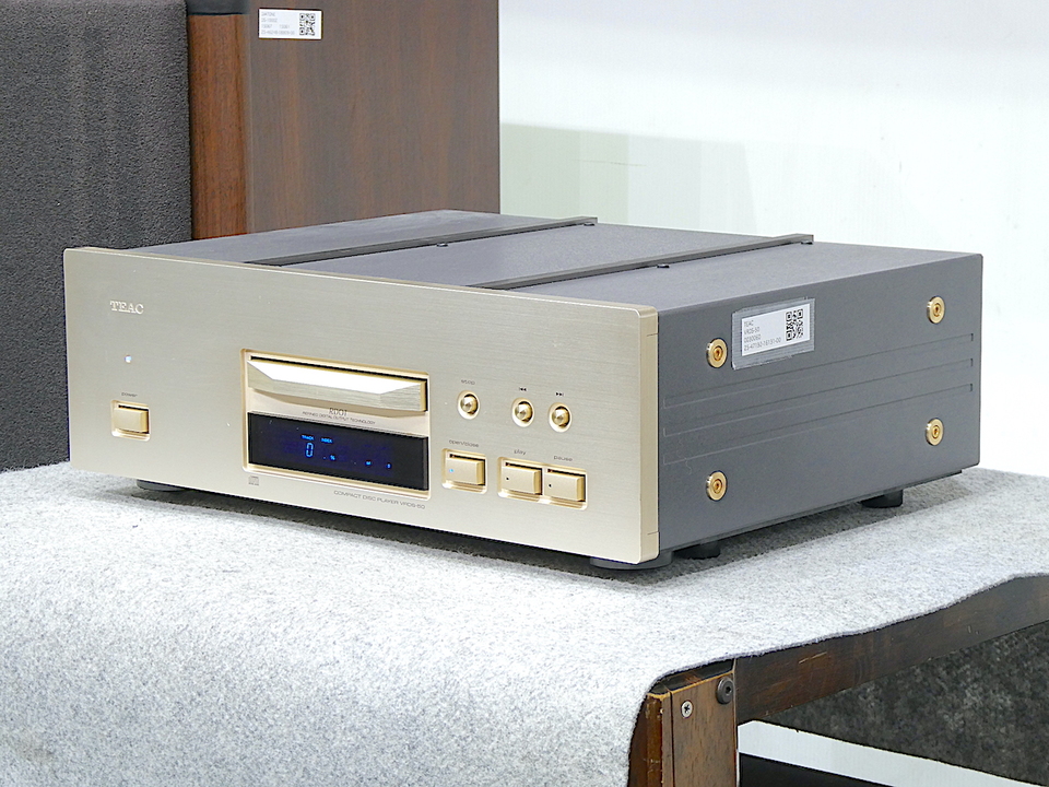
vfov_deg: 15.1
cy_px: 394
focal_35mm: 98
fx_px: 2970
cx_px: 524
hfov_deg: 20.0
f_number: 5
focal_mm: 17.5
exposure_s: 1/5
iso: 200
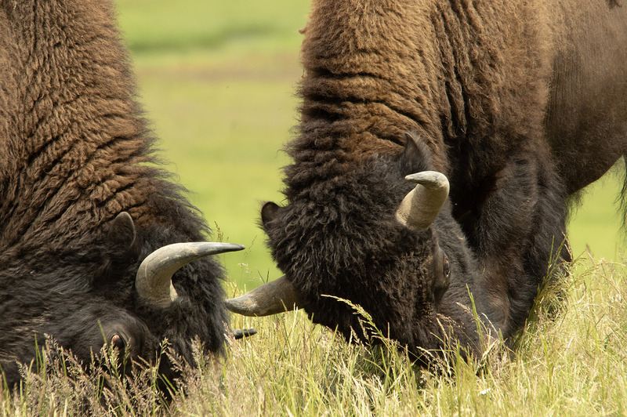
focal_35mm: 750
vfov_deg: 1.8
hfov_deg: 2.8
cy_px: 208
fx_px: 13051
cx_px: 314
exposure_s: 1/160
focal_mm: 500
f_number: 11
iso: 400
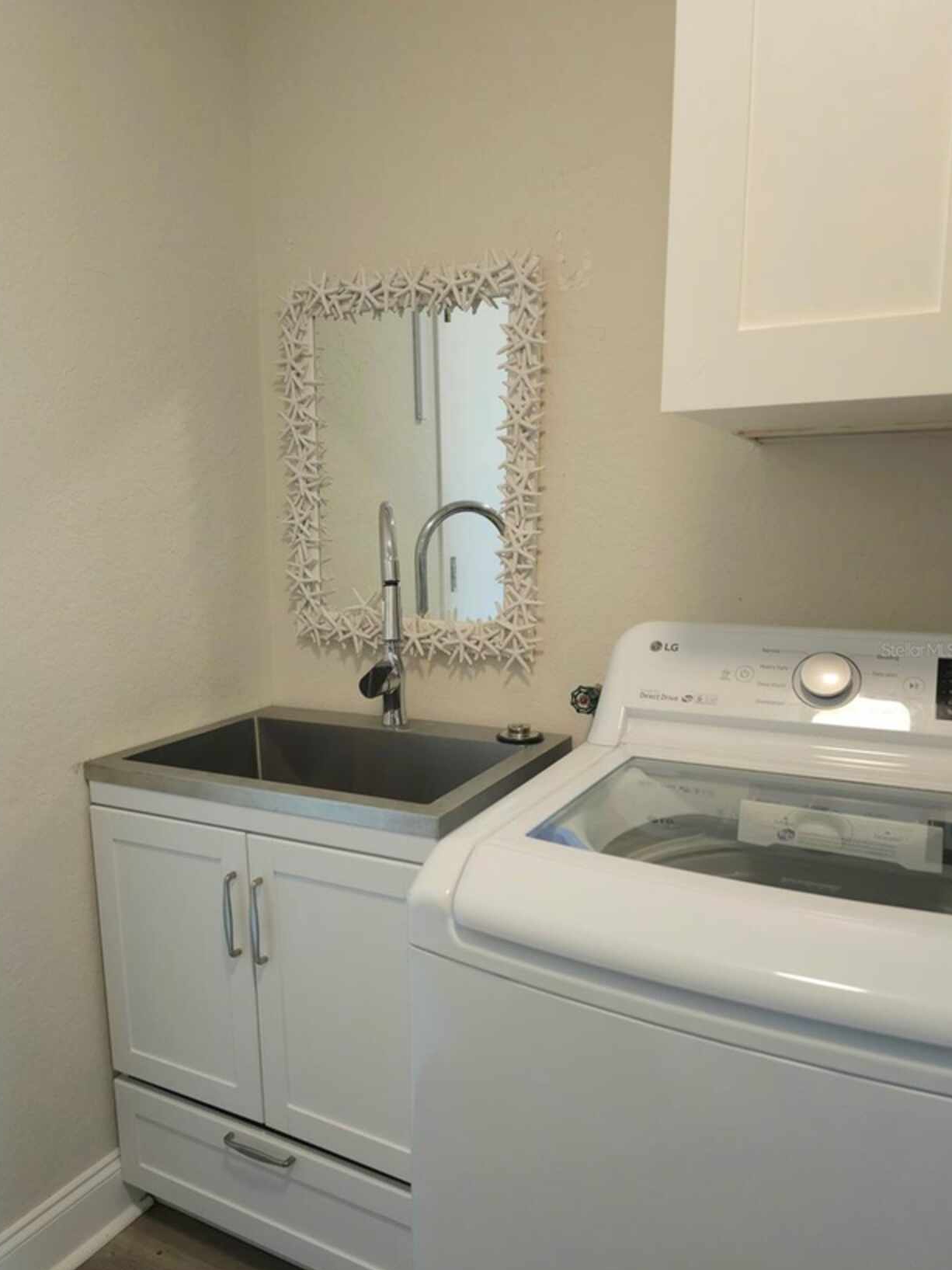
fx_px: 880
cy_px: 649
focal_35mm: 24
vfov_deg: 71.6
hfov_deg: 56.8
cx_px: 463
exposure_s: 1/60.2
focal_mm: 6.3
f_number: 1.7
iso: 250
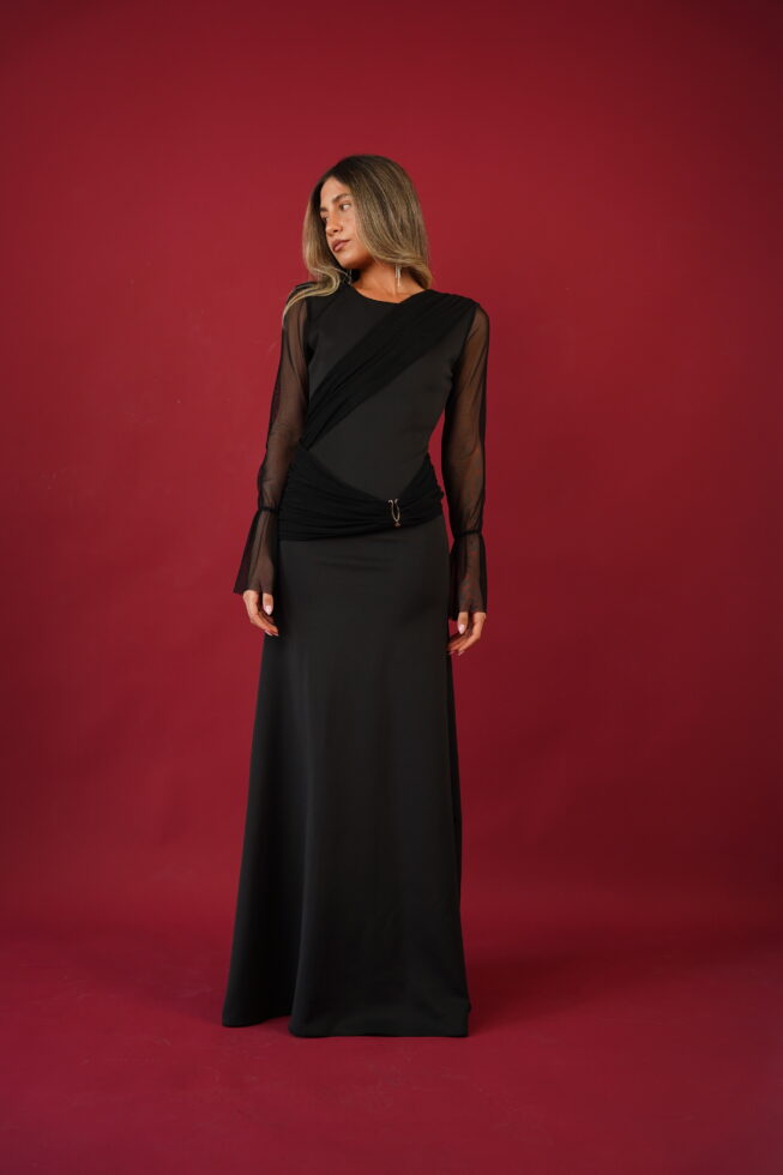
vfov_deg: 49.7
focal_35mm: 39
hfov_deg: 34.3
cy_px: 588
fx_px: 1269
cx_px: 392
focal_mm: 38.9
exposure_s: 1/320
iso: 640
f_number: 3.5
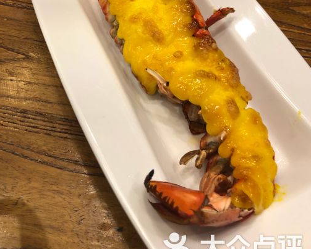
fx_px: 350
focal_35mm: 38
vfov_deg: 38.2
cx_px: 156
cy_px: 63
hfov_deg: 47.9
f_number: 1.8
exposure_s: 1/17
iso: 40
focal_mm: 3.99
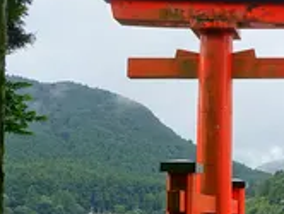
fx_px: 624
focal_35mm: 76
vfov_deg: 19.3
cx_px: 342
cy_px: 160
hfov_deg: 23.4
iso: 125
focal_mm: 10.15
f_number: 4
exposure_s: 1/640
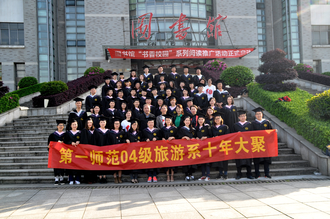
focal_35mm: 38
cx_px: 165
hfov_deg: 51.3
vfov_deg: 35.4
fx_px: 343
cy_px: 110
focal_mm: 25
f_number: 6.3
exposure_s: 1/160
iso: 200
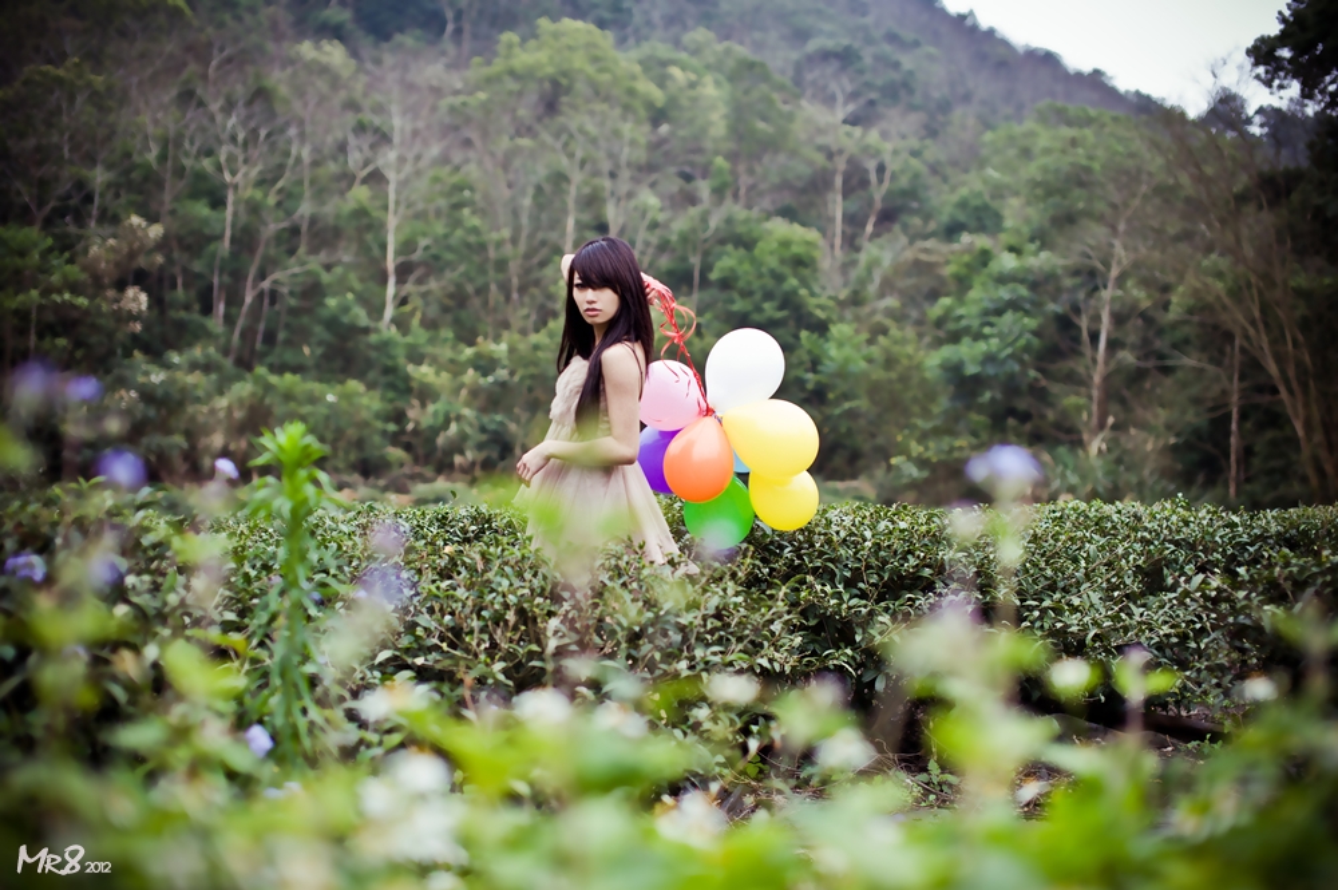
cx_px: 669
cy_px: 445
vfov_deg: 26.9
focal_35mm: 50
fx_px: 1857
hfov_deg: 39.6
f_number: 2
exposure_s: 1/1600
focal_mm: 50
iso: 320
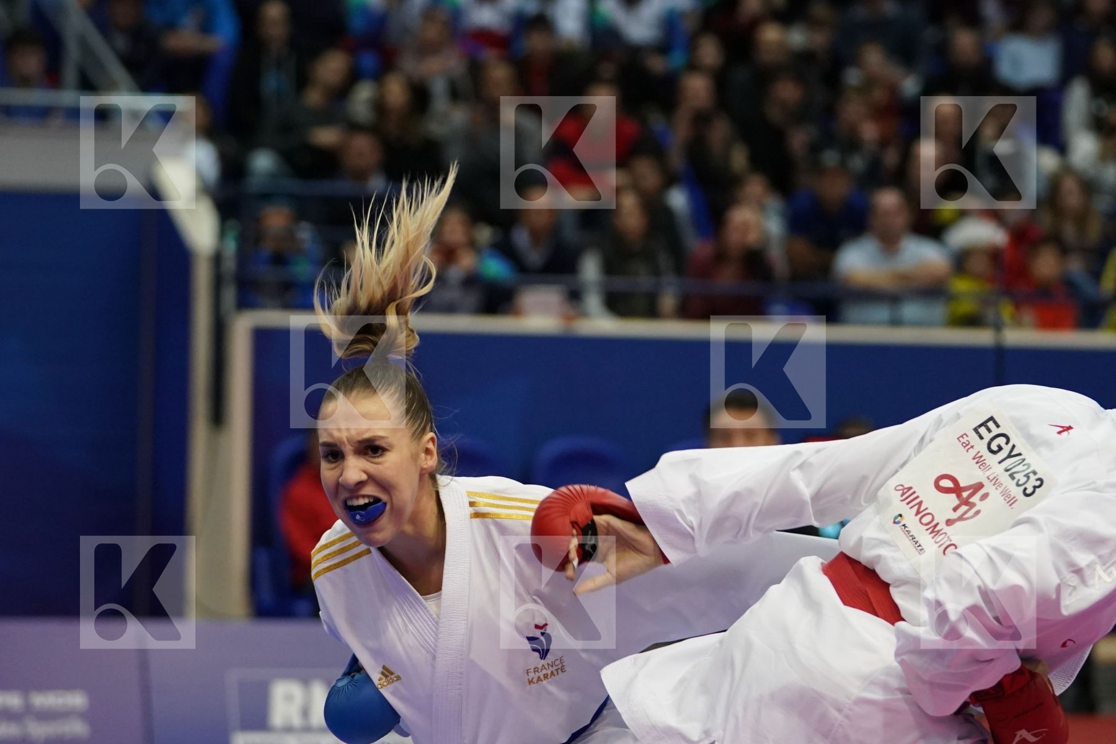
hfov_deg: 12.8
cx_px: 558
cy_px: 372
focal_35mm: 160
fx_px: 4960
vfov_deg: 8.6
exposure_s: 1/1000
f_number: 2.8
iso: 3200
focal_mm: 107
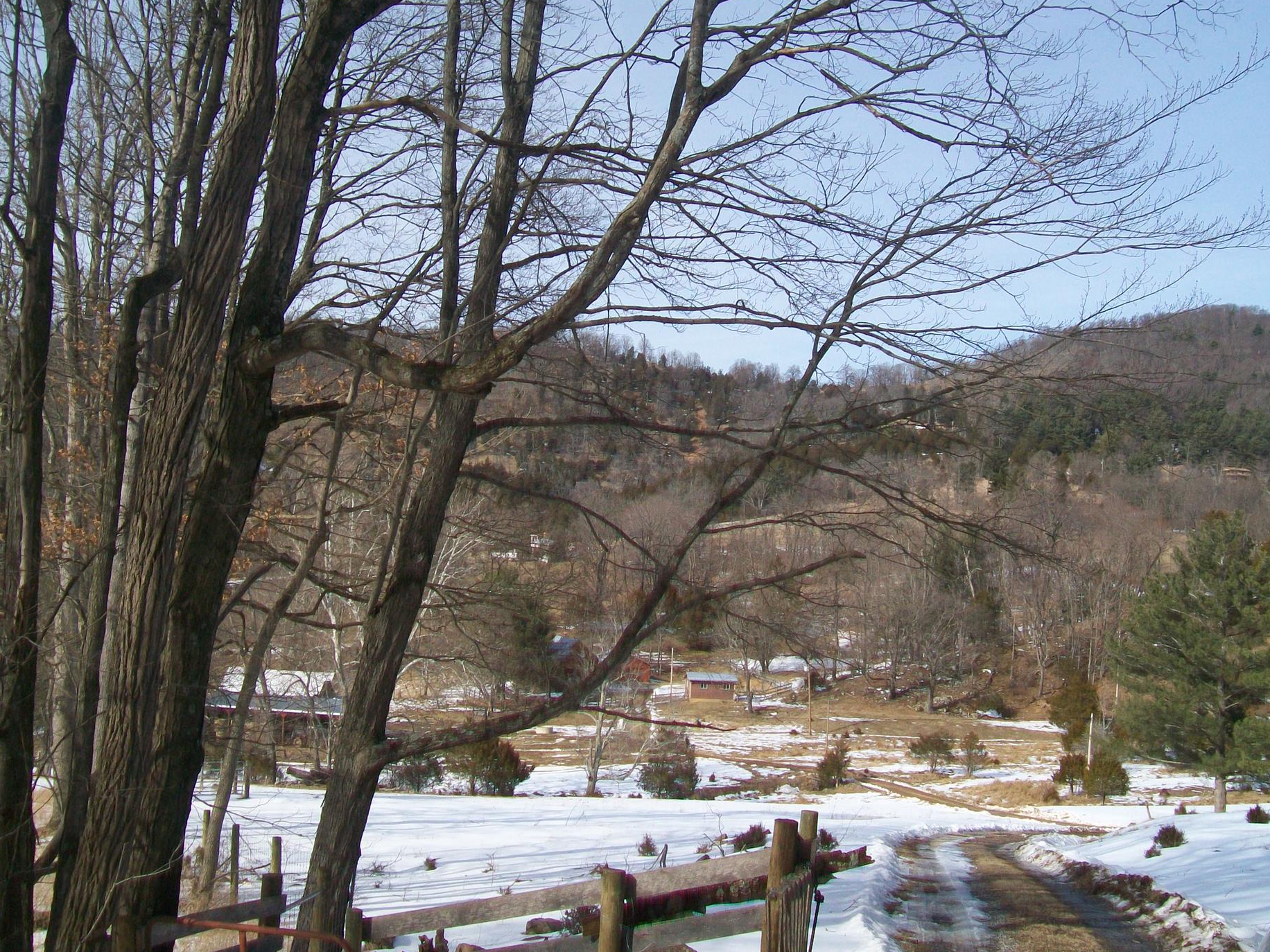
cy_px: 492
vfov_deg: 37.7
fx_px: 1394
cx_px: 624
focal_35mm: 38
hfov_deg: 49.0
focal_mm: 6.1
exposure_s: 1/400
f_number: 4.9
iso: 64
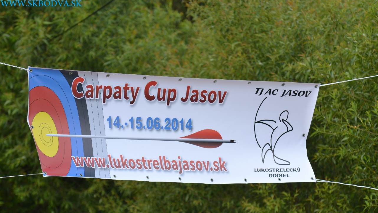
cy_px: 123
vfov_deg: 5.7
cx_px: 189
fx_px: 2131
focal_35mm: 213
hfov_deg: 10.1
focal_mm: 135
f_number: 4.5
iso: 400
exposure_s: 1/1250
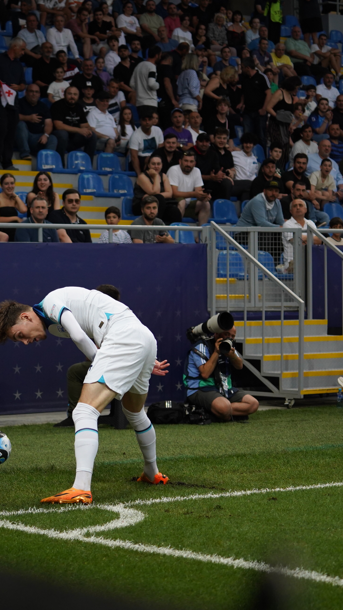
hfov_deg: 10.9
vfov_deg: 19.3
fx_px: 1794
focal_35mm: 111
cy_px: 305
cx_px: 90
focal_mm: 70
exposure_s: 1/1000
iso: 2000
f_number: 4
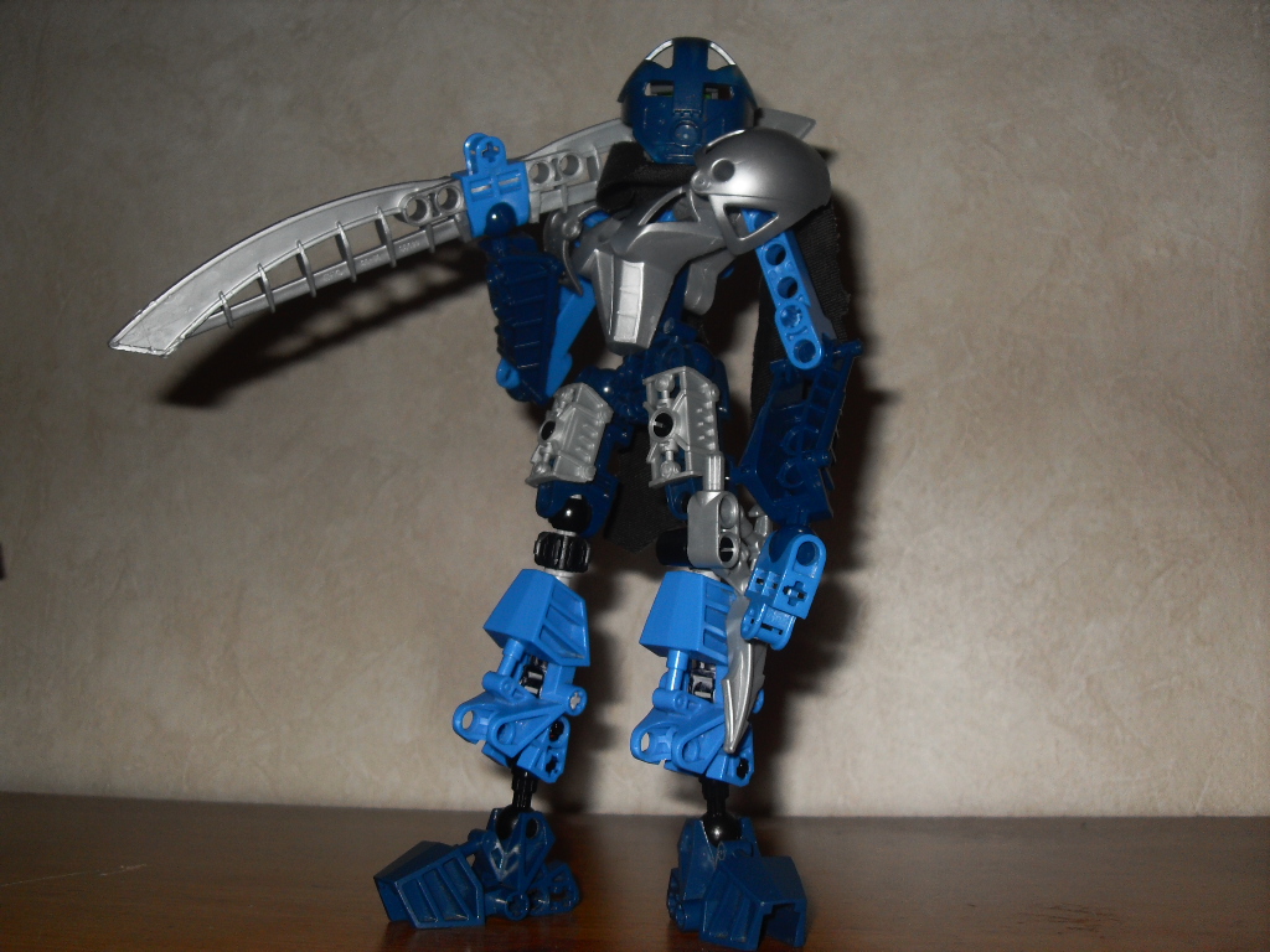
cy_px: 476
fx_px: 1357
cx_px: 635
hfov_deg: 50.1
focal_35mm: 37
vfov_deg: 38.7
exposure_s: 1/45
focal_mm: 6.3
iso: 100
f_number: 2.8
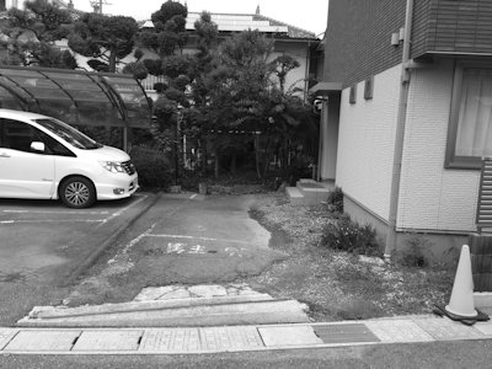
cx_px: 246
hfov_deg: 61.7
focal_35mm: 29
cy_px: 184
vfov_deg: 48.2
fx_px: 412
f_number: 2.2
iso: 32
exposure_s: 1/138
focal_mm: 4.15
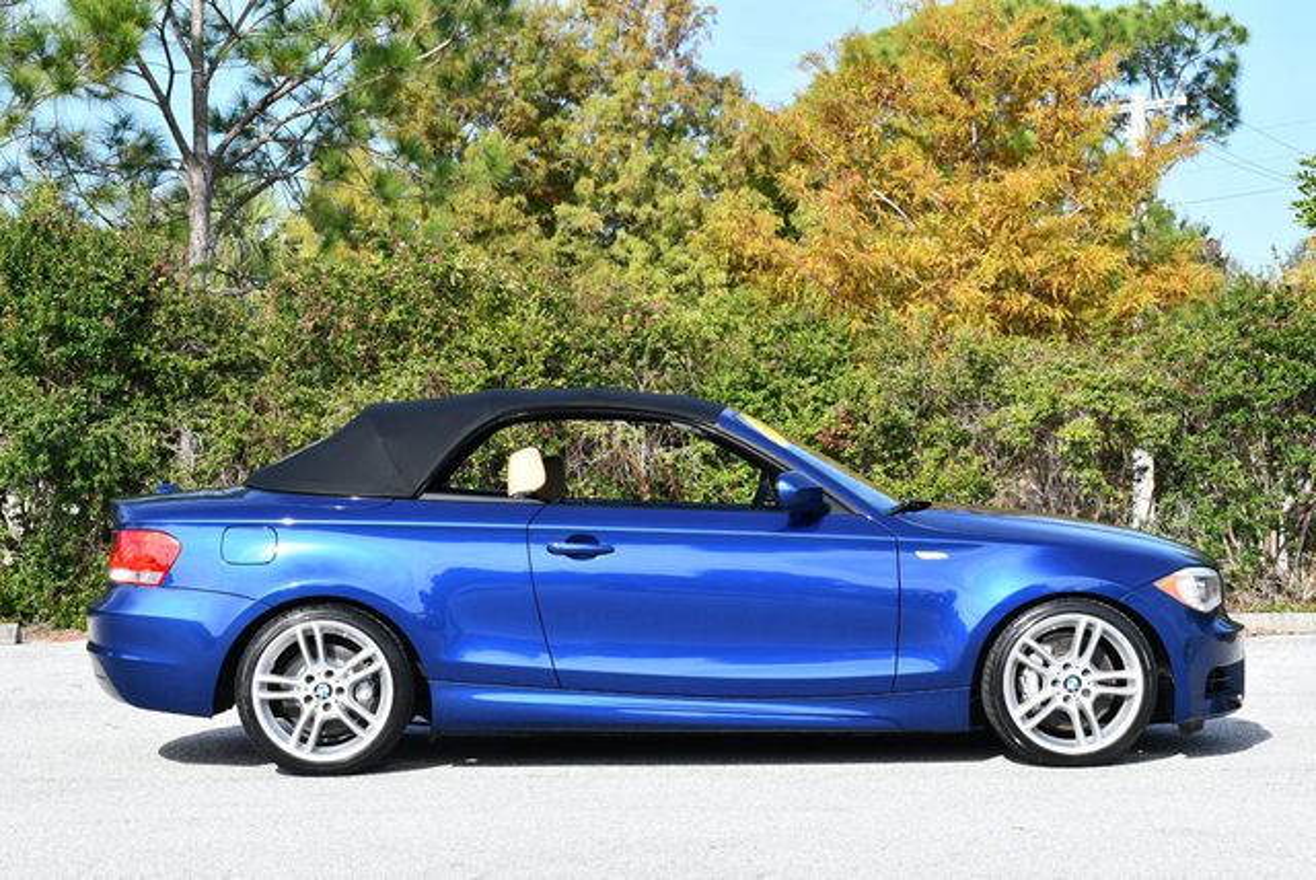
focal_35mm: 80
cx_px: 658
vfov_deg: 17.1
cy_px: 440
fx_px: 2927
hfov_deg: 25.3
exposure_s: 1/250
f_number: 8
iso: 180
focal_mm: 40
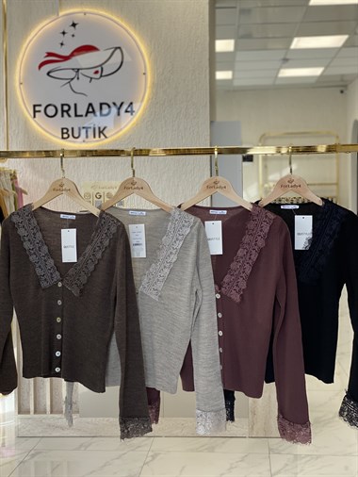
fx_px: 716
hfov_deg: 28.1
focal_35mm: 52
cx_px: 179
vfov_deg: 36.8
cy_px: 238
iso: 40
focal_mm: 6
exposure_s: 1/122
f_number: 2
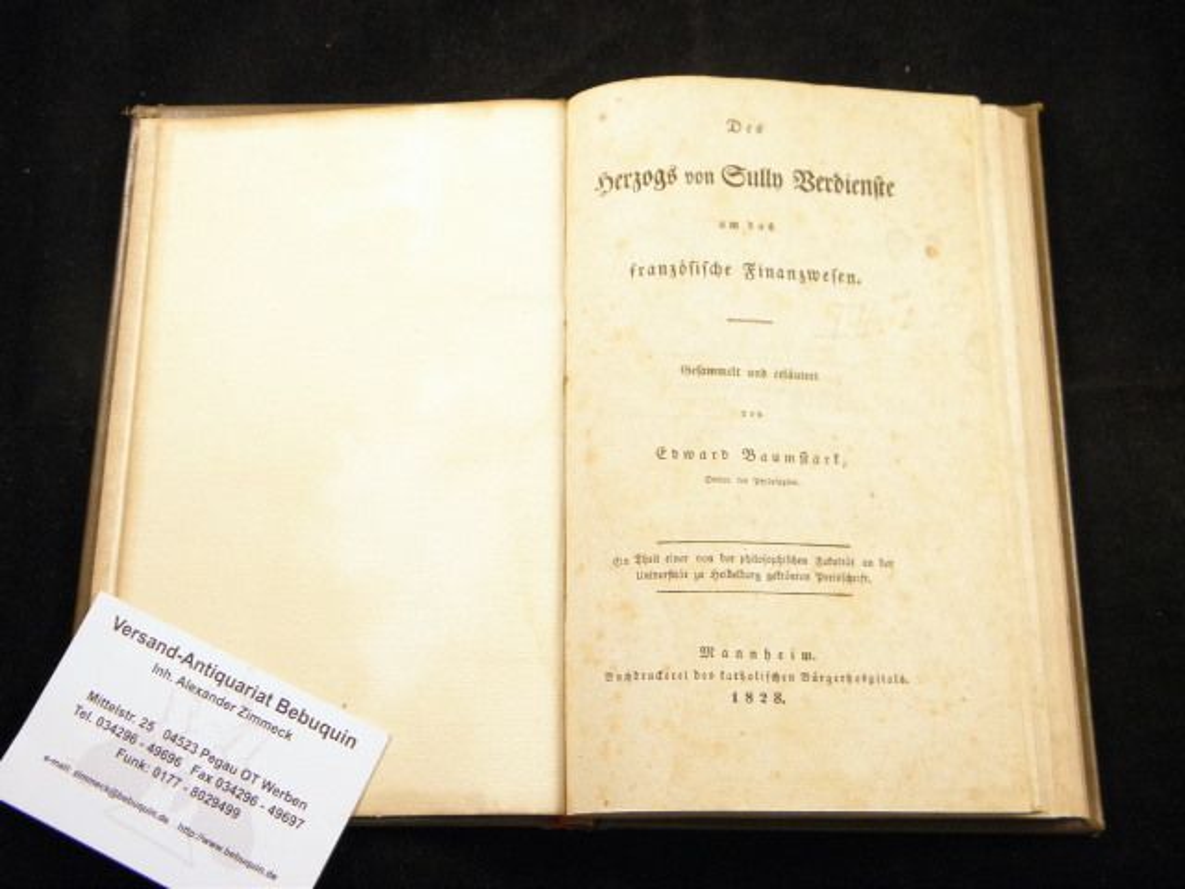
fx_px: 1506
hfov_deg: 42.9
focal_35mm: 44
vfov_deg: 32.9
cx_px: 592
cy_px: 444
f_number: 3.9
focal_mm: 7.9
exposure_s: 1/40
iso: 250
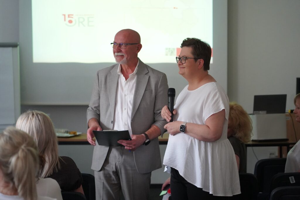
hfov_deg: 19.5
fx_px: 875
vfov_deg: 13.0
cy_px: 100
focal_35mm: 105
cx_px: 150
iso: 6400
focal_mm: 105
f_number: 4
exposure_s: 1/160
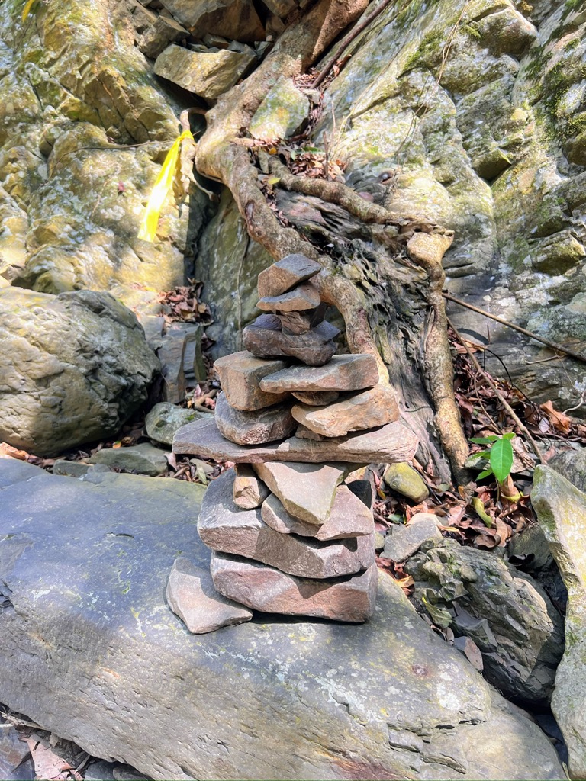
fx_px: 587
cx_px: 293
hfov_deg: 53.1
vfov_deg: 67.3
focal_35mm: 26
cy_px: 390
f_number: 1.5
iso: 64
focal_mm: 5.7
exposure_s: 1/140
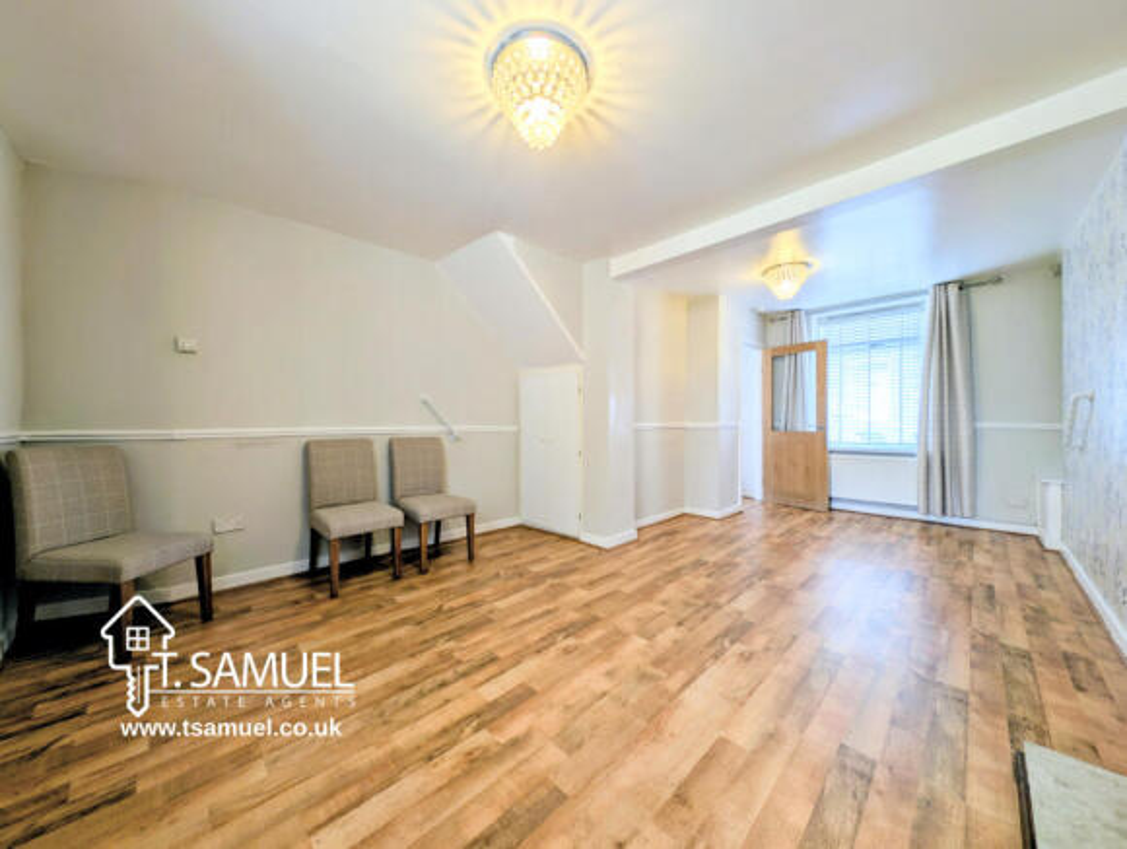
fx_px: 391
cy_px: 424
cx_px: 564
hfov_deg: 110.4
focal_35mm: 12
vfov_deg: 94.7
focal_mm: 2.23
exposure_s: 1/37
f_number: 1.95
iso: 45
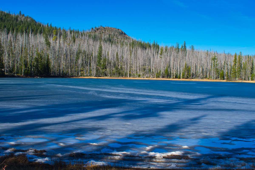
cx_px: 128
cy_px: 85
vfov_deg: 31.9
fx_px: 298
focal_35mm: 42
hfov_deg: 46.4
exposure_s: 1/400
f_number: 11
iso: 400
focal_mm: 28
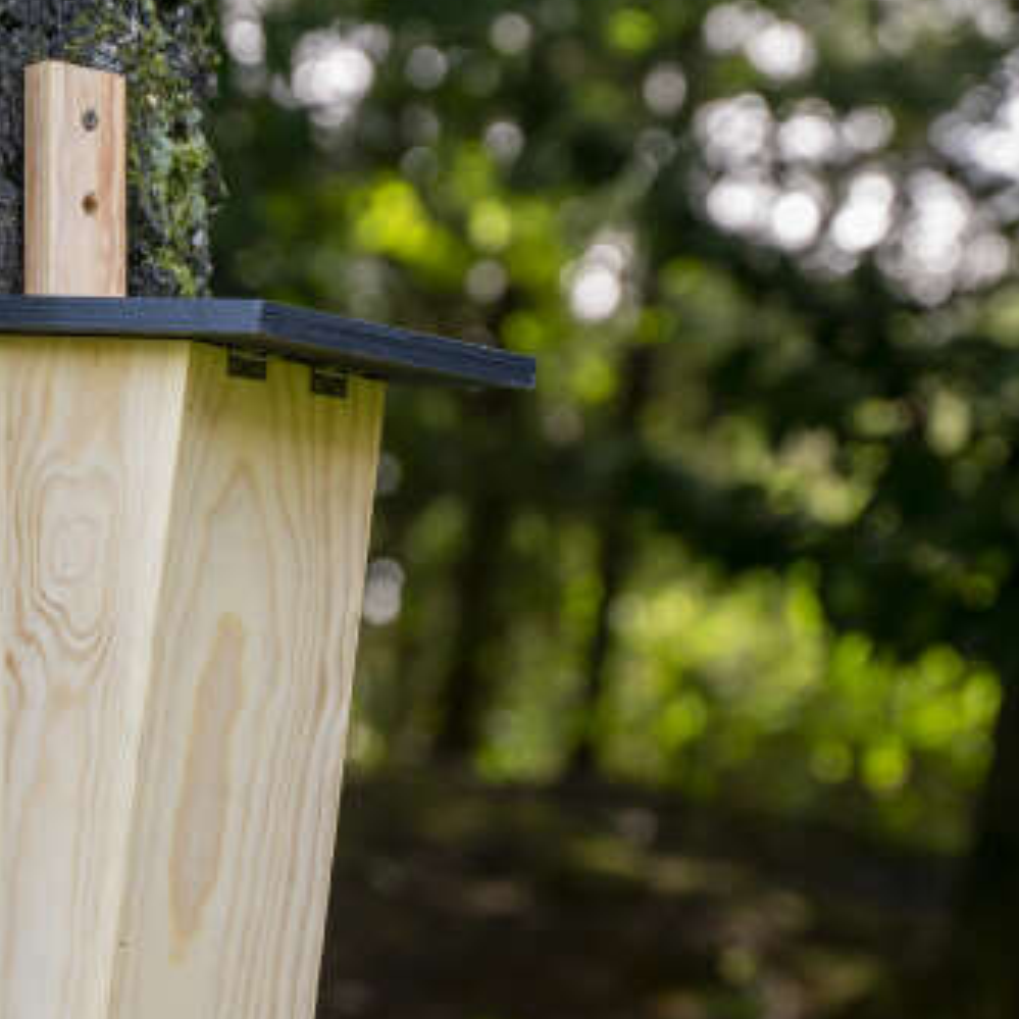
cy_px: 659
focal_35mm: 211
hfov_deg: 8.3
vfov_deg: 8.3
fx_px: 7027
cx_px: 364
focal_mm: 115
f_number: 6.3
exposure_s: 1/125
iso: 800
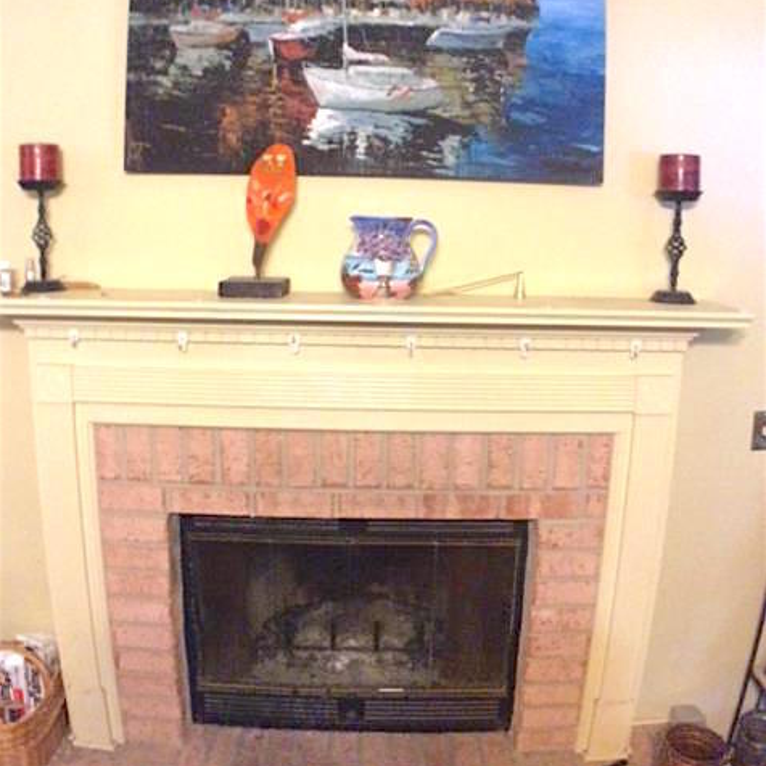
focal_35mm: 38
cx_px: 383
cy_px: 325
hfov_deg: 43.9
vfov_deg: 43.7
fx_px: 951
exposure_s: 1/15
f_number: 2.4
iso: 320
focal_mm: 3.3
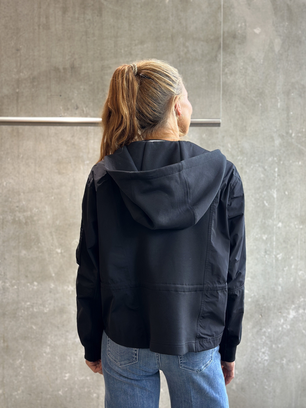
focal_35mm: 49
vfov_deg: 38.9
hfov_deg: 29.7
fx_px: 578
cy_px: 203
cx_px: 152
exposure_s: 1/50
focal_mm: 6.86
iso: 100
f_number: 1.78
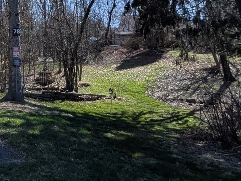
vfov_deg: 25.7
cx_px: 15
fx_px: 348
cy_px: -42
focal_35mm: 50
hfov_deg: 35.5
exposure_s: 1/3322
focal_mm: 1.83
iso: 50
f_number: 2.2
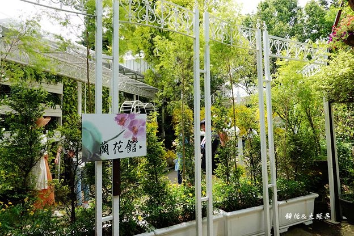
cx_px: 171
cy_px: 114
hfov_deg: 71.5
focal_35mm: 25
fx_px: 246
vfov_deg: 51.3
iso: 125
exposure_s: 1/200
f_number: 5
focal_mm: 9
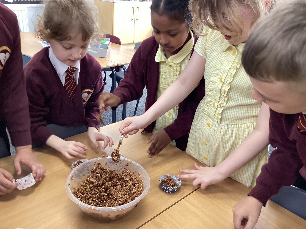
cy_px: 114
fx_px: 274
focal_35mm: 31
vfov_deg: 45.4
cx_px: 153
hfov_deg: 58.4
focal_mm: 3.3
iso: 125
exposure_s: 1/50
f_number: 2.4
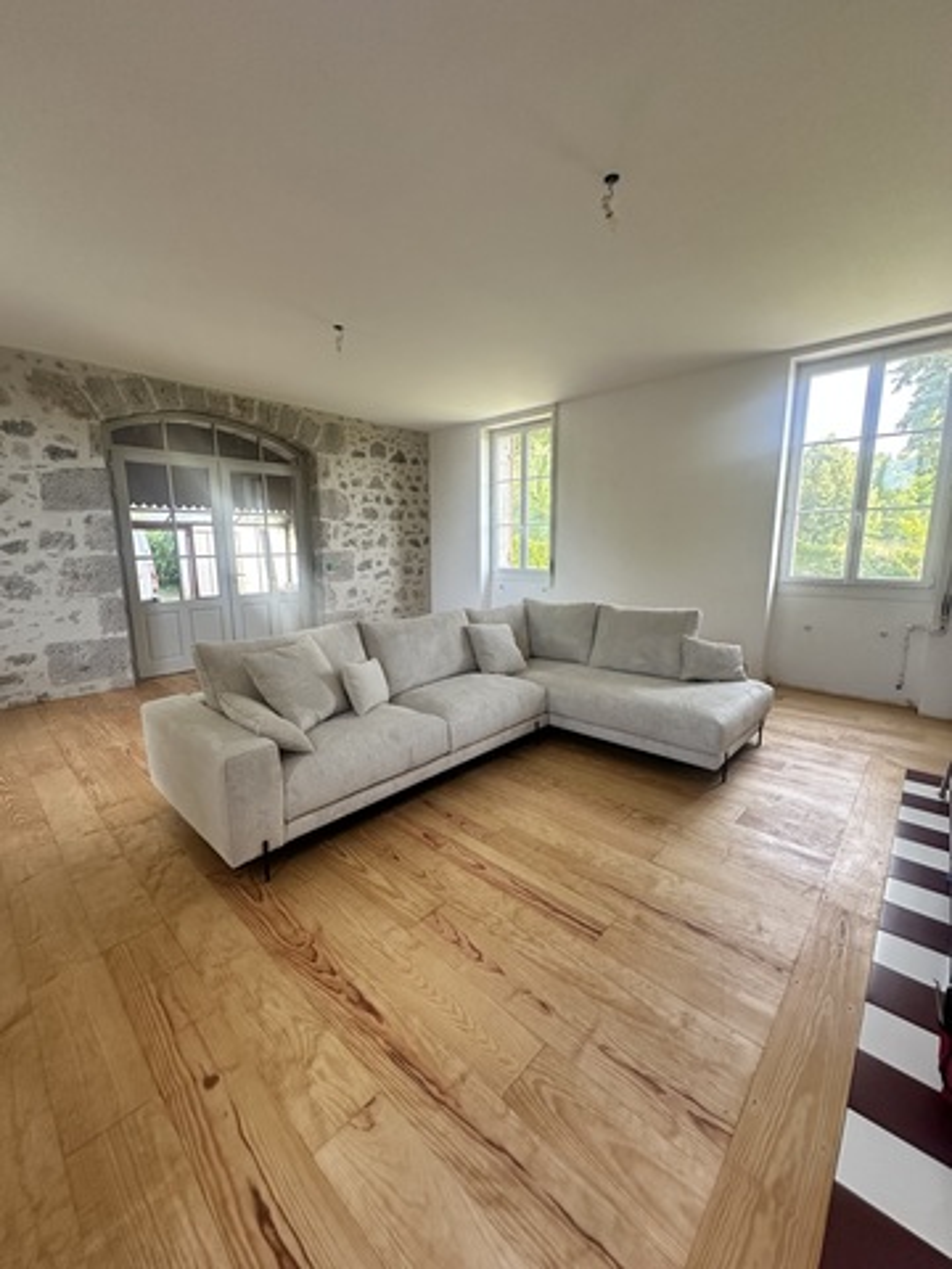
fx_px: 513
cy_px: 634
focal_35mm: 14
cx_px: 476
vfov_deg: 102.1
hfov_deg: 85.7
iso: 160
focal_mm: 2.22
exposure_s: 1/99
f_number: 2.2
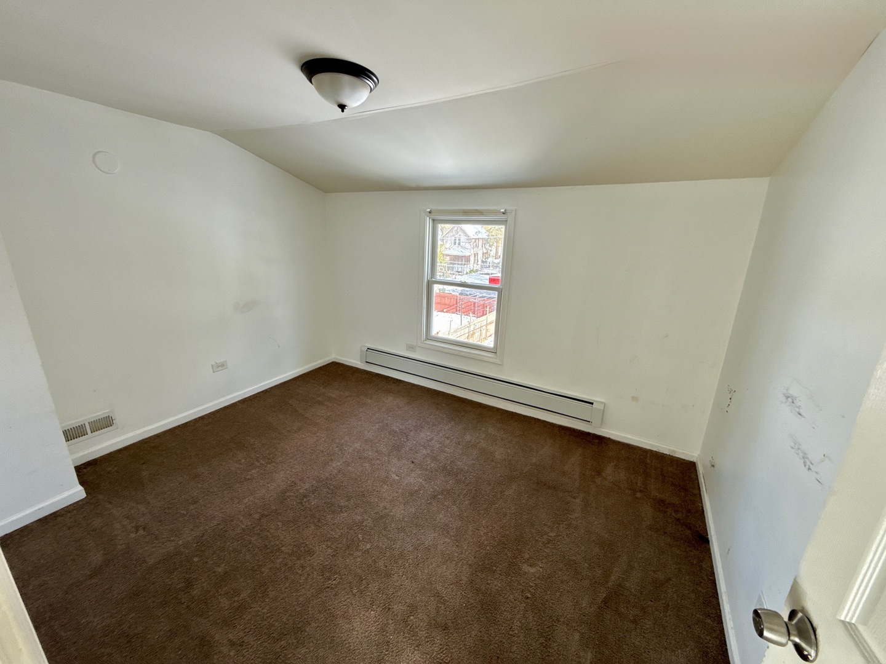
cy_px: 332
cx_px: 443
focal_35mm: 14
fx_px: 358
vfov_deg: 85.7
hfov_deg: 102.1
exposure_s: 1/99
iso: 80
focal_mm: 2.22
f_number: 2.2
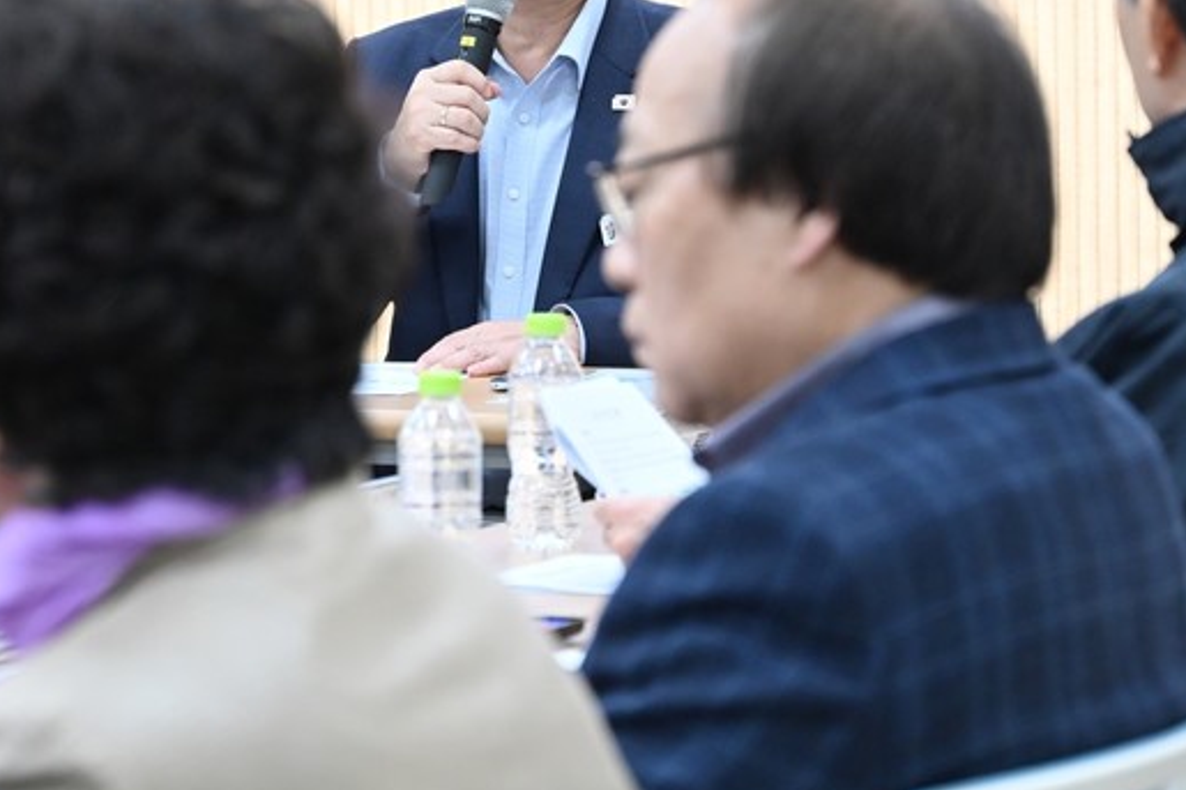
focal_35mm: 174
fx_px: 5730
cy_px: 225
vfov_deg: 7.9
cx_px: 370
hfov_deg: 11.8
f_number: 6.3
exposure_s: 1/100
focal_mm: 115
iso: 3200
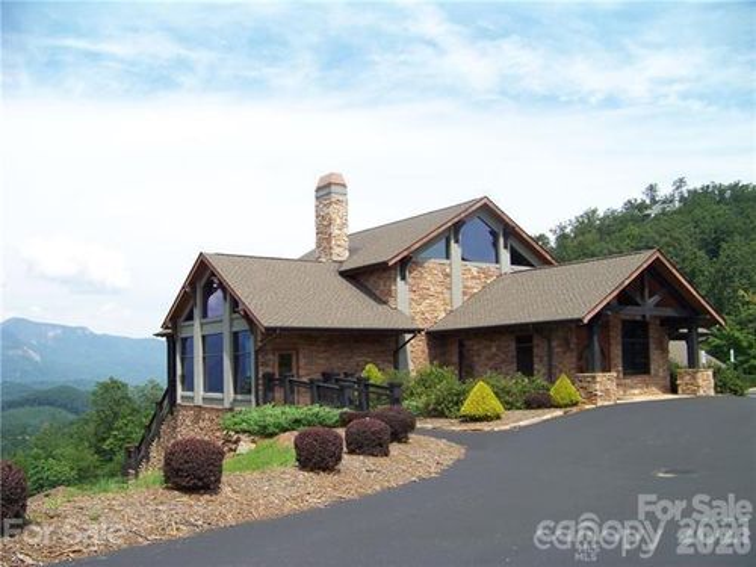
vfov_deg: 39.7
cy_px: 284
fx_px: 786
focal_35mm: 36
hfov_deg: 51.4
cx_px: 378
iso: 67
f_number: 2.8
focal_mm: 5.85
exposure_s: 1/800
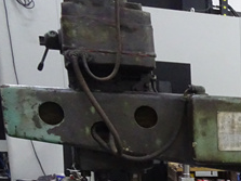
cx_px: 391
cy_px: 284
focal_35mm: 86
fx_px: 598
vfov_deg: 15.6
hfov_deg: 19.1
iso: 800
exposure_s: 1/25
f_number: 3.5
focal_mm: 4.1
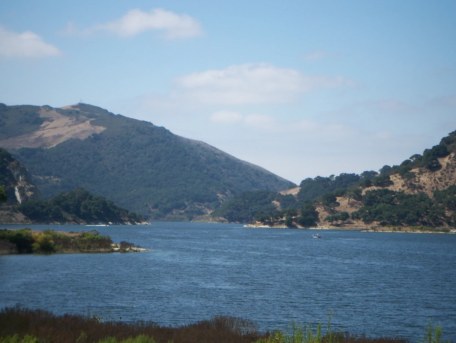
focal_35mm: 114
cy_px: 172
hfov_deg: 17.3
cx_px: 228
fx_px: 1503
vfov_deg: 13.0
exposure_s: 1/640
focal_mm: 18.9
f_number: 4.4
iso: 64
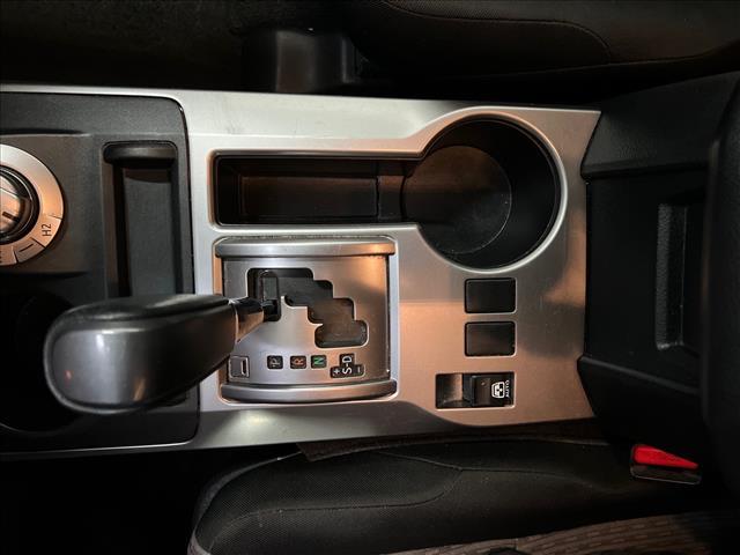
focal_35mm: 26
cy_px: 278
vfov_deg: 53.1
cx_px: 370
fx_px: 556
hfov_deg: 67.3
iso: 640
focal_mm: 5.7
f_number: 1.5
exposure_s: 1/40
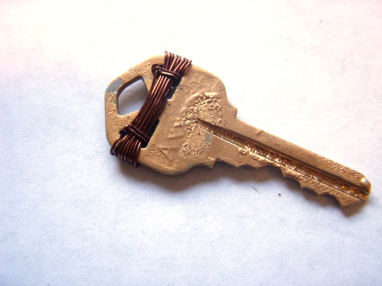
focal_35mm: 66
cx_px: 191
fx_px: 728
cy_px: 143
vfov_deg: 22.3
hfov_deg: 29.4
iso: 200
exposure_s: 1/25
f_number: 3.7
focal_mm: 11
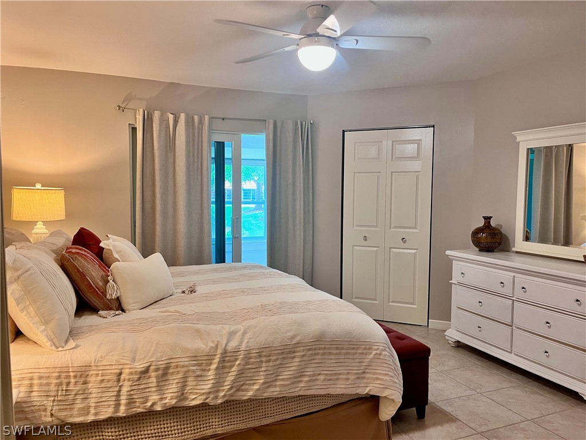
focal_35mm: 26
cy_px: 220
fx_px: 440
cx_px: 293
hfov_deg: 67.3
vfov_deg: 53.1
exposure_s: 1/60
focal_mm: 5.1
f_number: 1.6
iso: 125
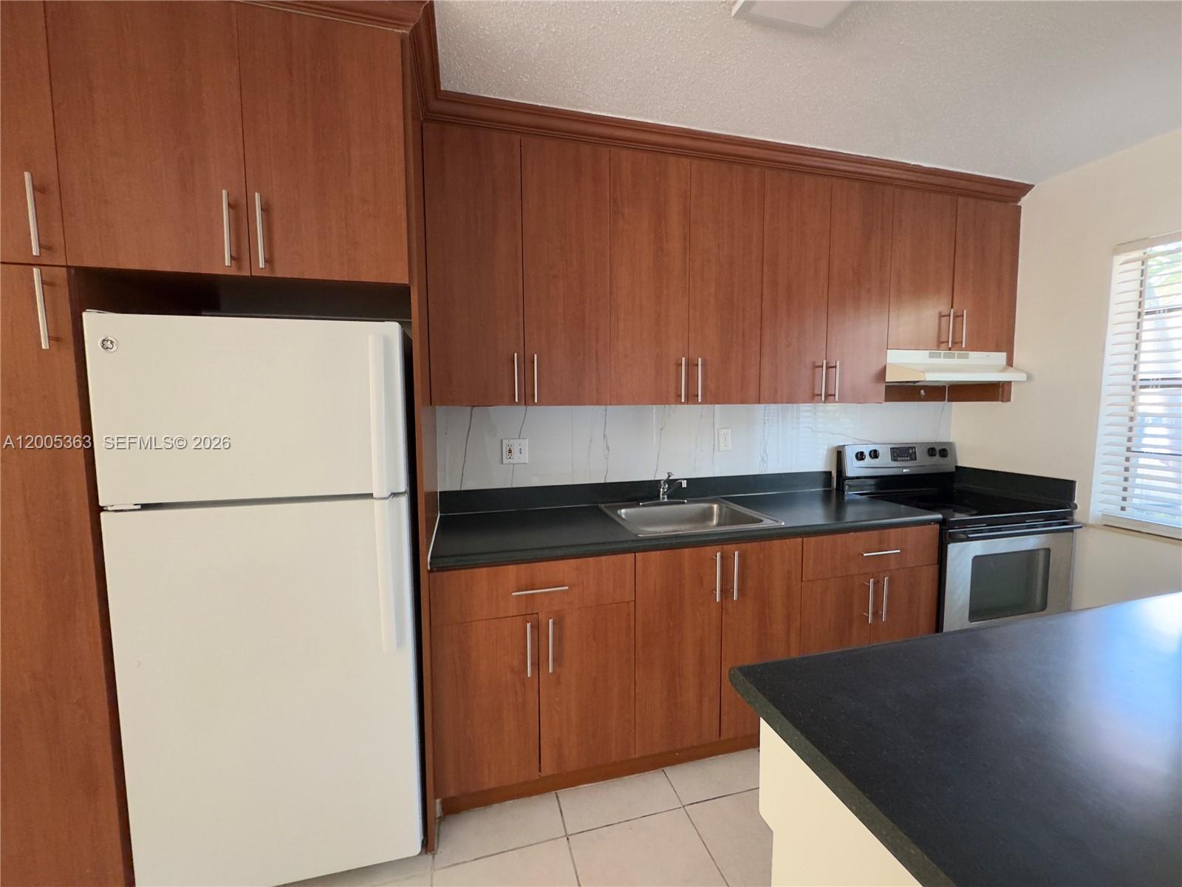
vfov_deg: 85.7
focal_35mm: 14
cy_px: 444
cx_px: 591
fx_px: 478
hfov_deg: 102.1
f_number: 2.2
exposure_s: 1/60
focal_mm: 2.22
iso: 1000
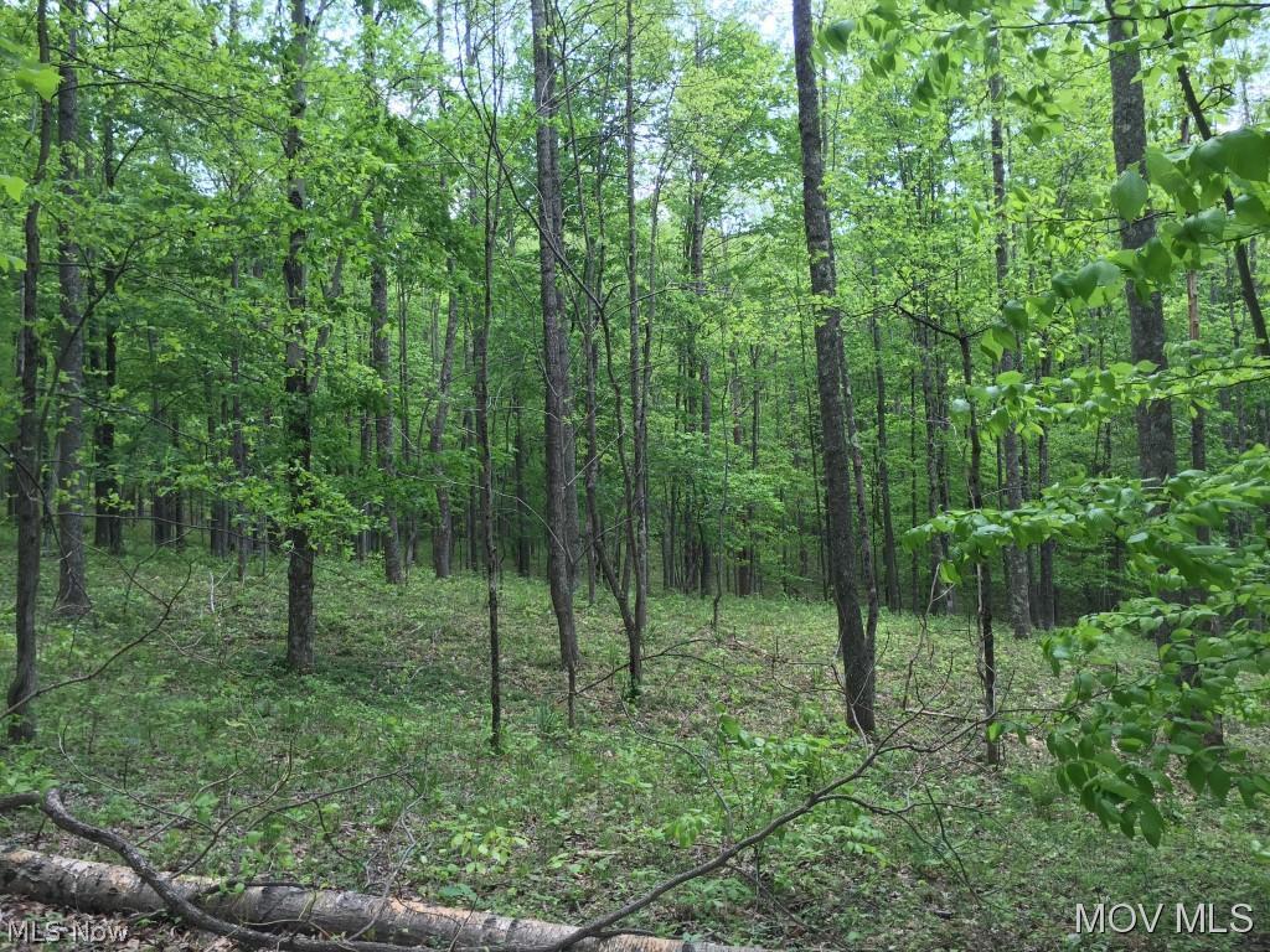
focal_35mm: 29
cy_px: 476
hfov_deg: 61.7
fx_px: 1064
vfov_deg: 48.2
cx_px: 635
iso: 32
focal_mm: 4.15
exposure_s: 1/130
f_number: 2.2
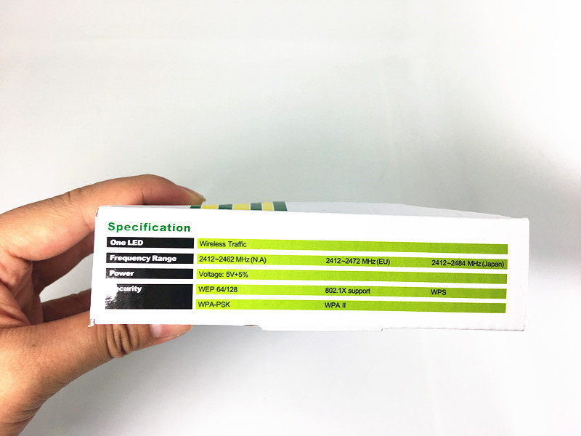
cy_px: 218
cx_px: 290
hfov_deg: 61.7
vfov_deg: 48.2
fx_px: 487
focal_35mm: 29
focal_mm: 4.15
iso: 25
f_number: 2.2
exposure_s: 1/100
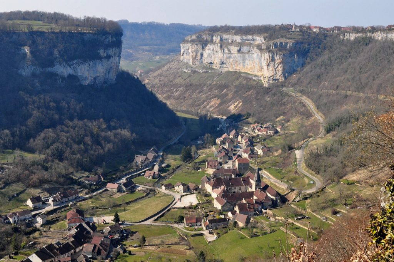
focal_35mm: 42
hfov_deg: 46.5
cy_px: 131
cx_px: 197
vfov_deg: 31.8
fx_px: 459
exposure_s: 1/320
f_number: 9
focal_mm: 28
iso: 250
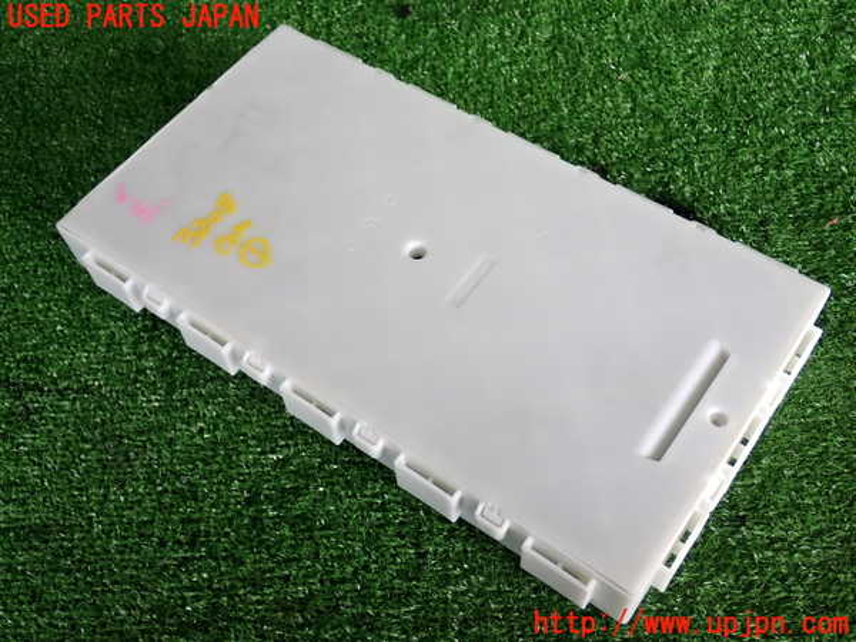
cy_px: 321
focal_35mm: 41
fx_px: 1014
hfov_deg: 45.8
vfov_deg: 35.1
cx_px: 428
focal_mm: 7.31
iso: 200
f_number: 2.8
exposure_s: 1/125
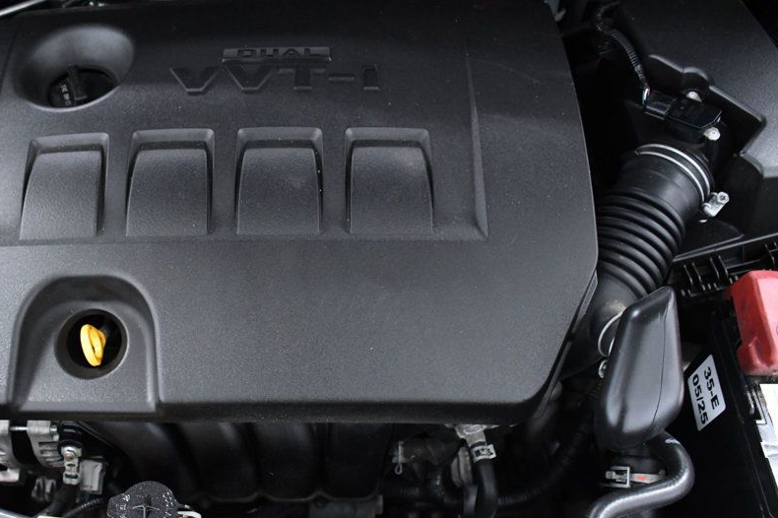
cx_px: 280
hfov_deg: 53.7
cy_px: 295
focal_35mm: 35
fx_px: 756
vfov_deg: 37.7
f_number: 5.6
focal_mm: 18
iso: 2500
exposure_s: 1/125
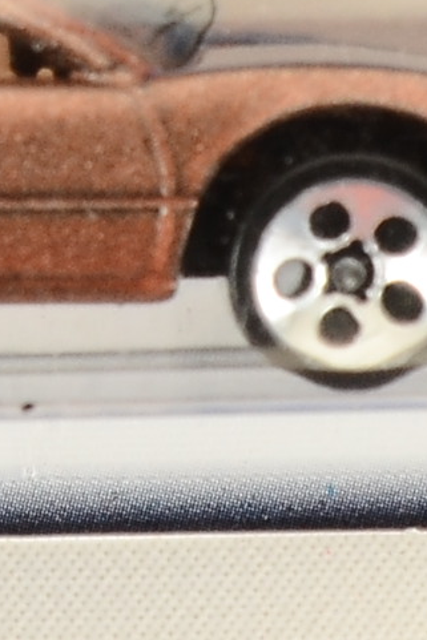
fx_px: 11250
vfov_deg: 3.2
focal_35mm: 633
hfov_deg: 2.1
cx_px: -1258
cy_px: -797
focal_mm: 55
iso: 320
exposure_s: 1/80
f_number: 13
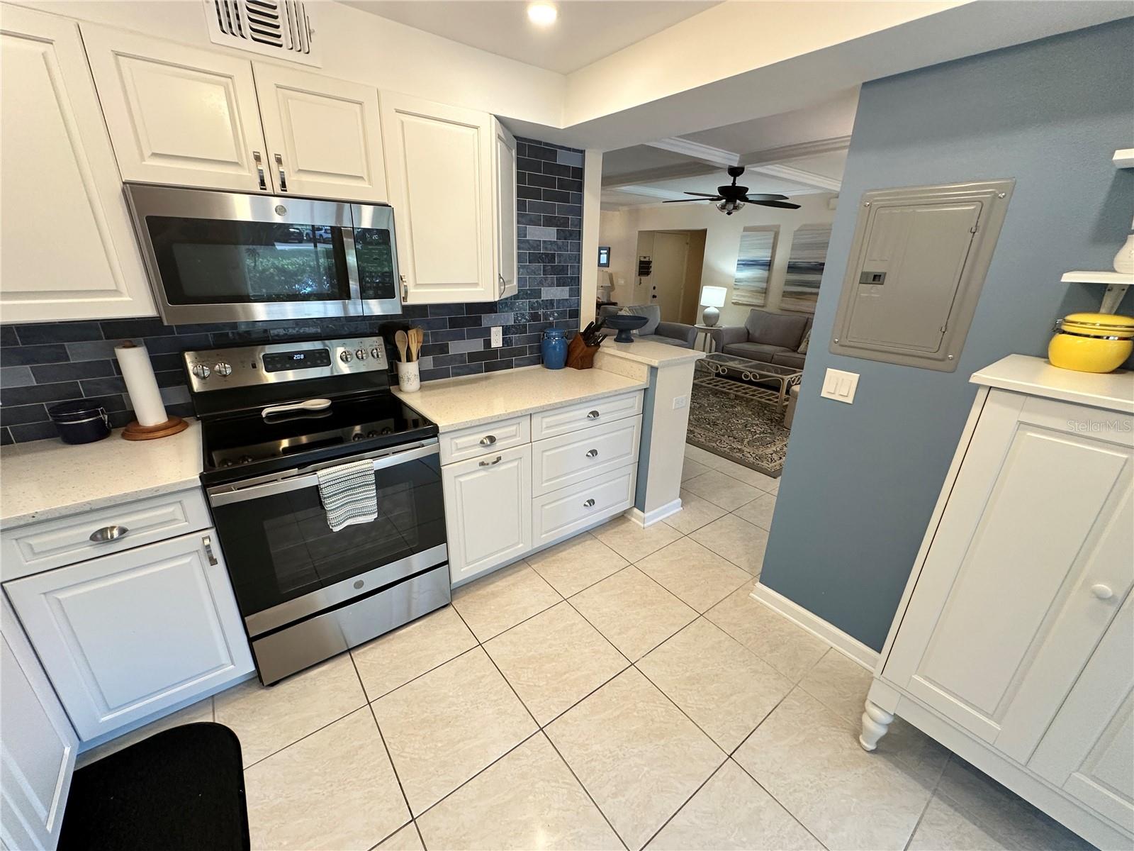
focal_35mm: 14
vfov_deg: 85.7
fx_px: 459
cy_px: 426
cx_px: 567
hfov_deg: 102.1
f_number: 2.2
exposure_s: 1/120
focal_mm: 2.22
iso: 200
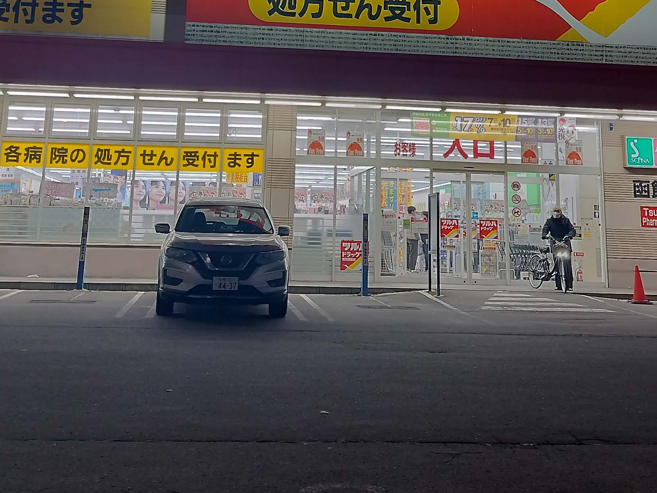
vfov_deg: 27.8
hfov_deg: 38.2
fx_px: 949
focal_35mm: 50
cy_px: 33
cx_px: 319
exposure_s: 1/33
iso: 200
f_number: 1.7
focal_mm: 5.24
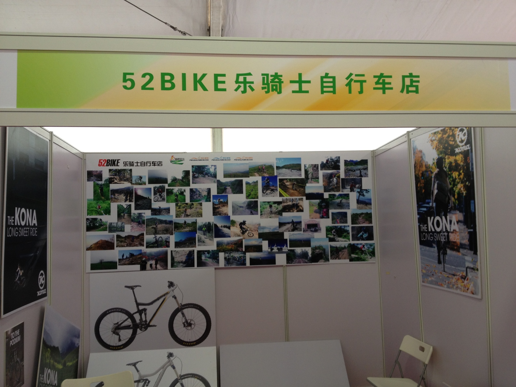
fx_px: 522
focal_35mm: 35
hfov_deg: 52.6
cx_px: 258
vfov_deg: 40.7
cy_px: 194
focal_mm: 4.28
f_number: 2.4
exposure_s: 1/20
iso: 64
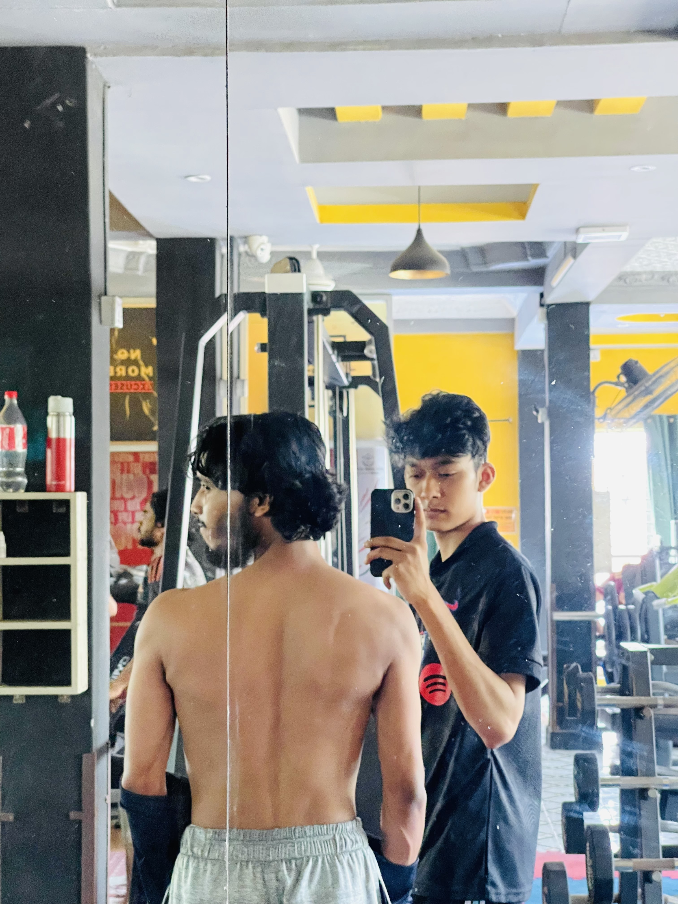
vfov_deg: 30.3
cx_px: 339
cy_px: 452
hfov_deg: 22.9
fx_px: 1671
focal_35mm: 64
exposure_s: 1/45
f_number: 2.2
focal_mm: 7.5
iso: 800
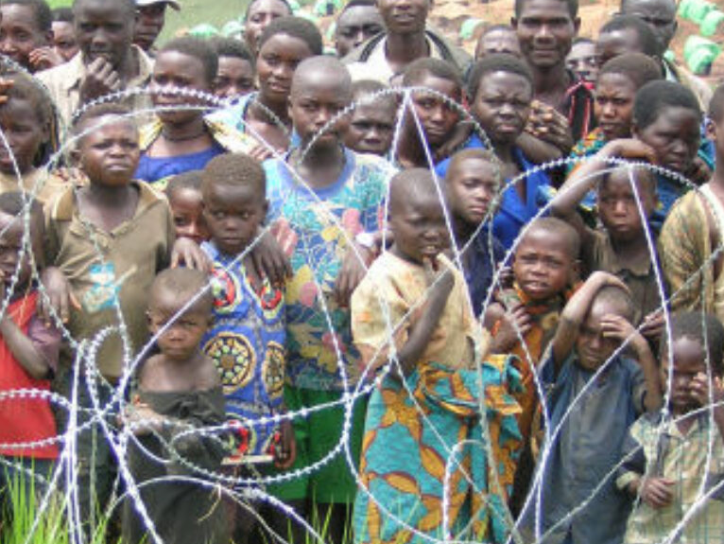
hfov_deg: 14.7
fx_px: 2804
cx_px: 283
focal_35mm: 134
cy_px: 282
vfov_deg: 11.1
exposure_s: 1/112
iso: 100
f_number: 4.7
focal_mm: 14.1
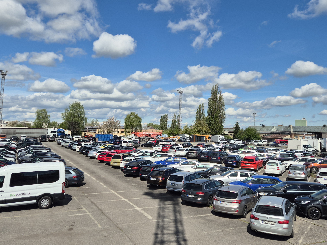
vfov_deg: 45.1
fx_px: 293
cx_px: 169
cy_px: 95
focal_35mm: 31
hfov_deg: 58.3
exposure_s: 1/3192
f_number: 1.8
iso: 25
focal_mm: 5.4
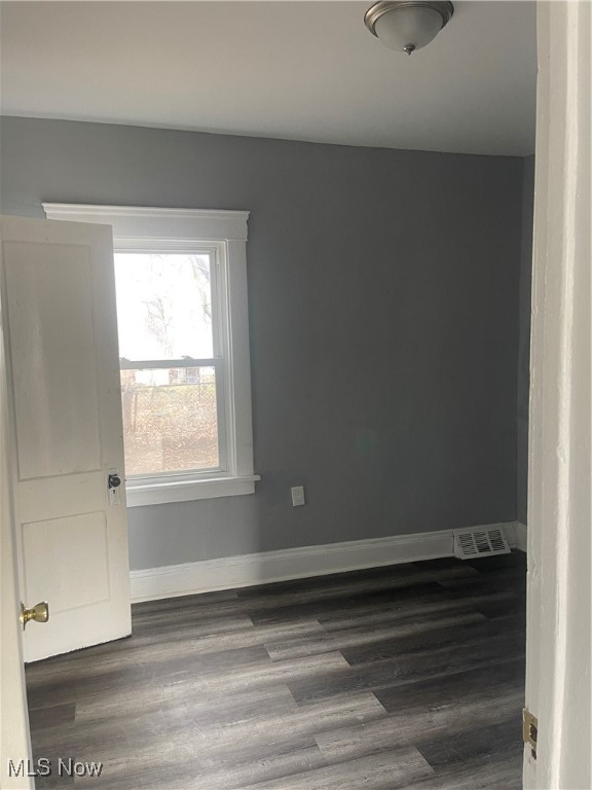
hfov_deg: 53.1
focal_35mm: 26
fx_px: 593
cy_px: 395
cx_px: 296
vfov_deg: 67.3
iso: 125
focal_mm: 5.1
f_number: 1.6
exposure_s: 1/87
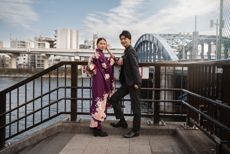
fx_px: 224
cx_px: 115
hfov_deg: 54.4
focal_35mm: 35
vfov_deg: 37.9
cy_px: 77
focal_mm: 35
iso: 125
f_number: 4
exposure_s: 1/250
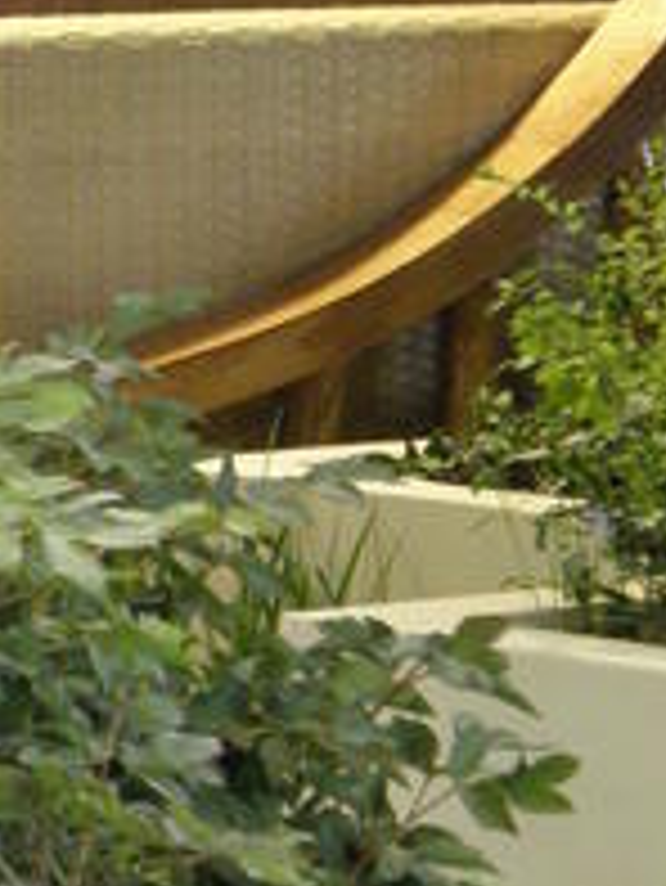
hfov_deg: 5.2
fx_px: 7252
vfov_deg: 7.0
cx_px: -184
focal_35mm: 283
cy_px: -85
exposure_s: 1/10
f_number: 4
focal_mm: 15.54
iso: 320
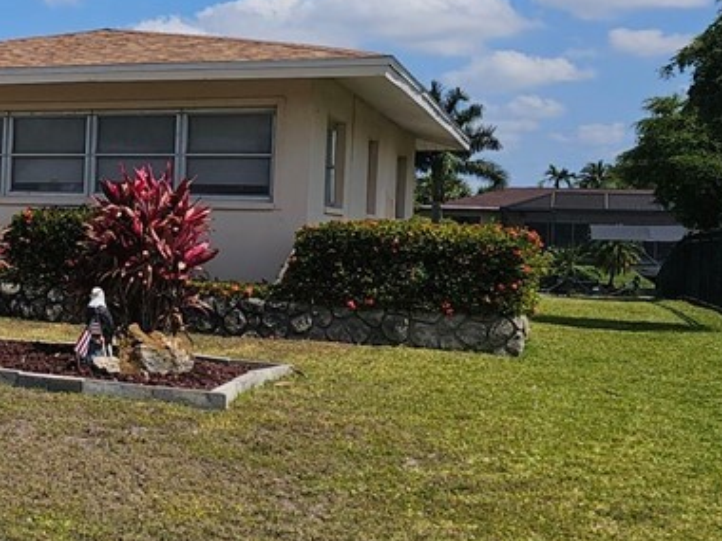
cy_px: 199
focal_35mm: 62
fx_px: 1293
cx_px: -228
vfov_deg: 23.6
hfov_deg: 26.3
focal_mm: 6.3
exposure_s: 1/1571
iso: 10
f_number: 1.7
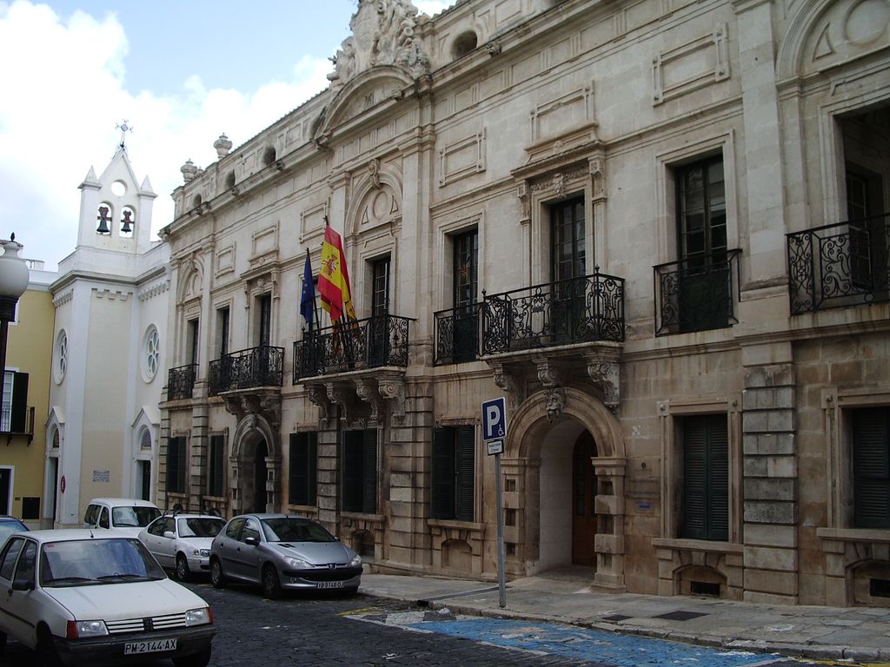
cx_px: 445
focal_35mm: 35
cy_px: 334
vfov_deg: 40.7
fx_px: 900
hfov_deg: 52.6
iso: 50
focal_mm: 5.8
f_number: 4.3
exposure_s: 1/200
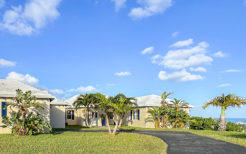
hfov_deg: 74.9
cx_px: 84
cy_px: 85
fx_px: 154
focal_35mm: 23
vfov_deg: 52.9
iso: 32
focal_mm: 1.57
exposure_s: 1/3000
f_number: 1.8
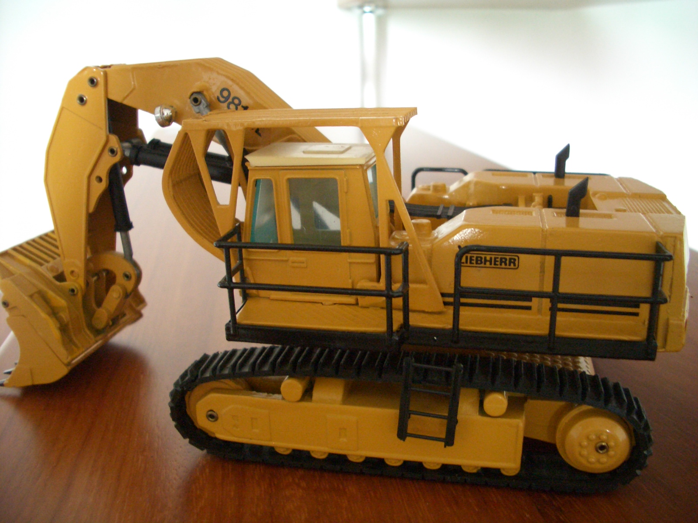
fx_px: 706
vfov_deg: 40.7
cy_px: 262
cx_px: 349
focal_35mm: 35
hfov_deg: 52.6
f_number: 2.6
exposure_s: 1/30
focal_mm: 5.8
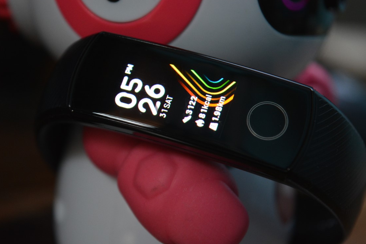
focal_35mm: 86
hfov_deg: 23.8
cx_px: 183
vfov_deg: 16.0
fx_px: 869
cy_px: 125
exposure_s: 1/20
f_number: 5.6
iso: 1600
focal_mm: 55
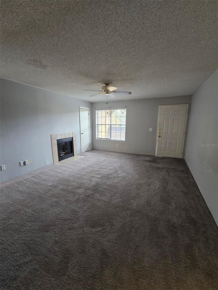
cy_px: 145
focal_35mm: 13
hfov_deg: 89.9
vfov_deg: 106.2
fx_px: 109
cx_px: 109
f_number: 2.2
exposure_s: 1/60
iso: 320
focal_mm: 2.2
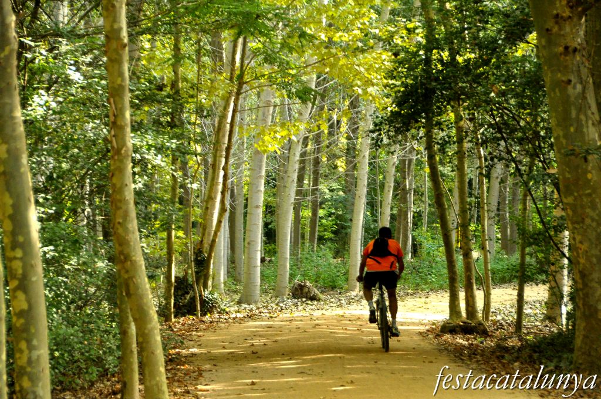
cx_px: 300
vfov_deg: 8.1
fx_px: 2801
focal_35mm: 168
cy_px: 200
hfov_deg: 12.2
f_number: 5.3
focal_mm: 112
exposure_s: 1/125
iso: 1600
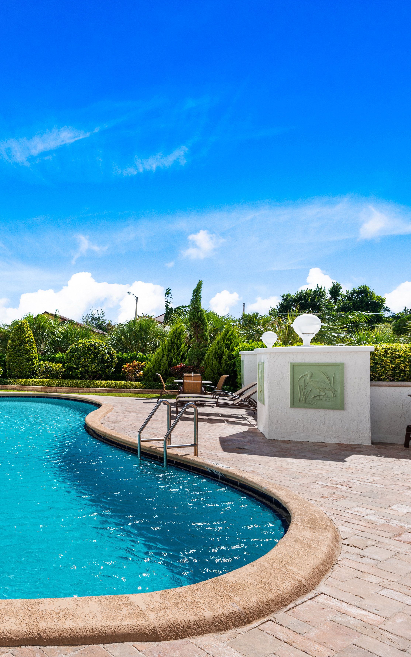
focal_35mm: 22
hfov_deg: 40.5
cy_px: 337
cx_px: -71
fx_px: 394
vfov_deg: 79.6
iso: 125
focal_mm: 14
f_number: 7.1
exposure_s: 1/125
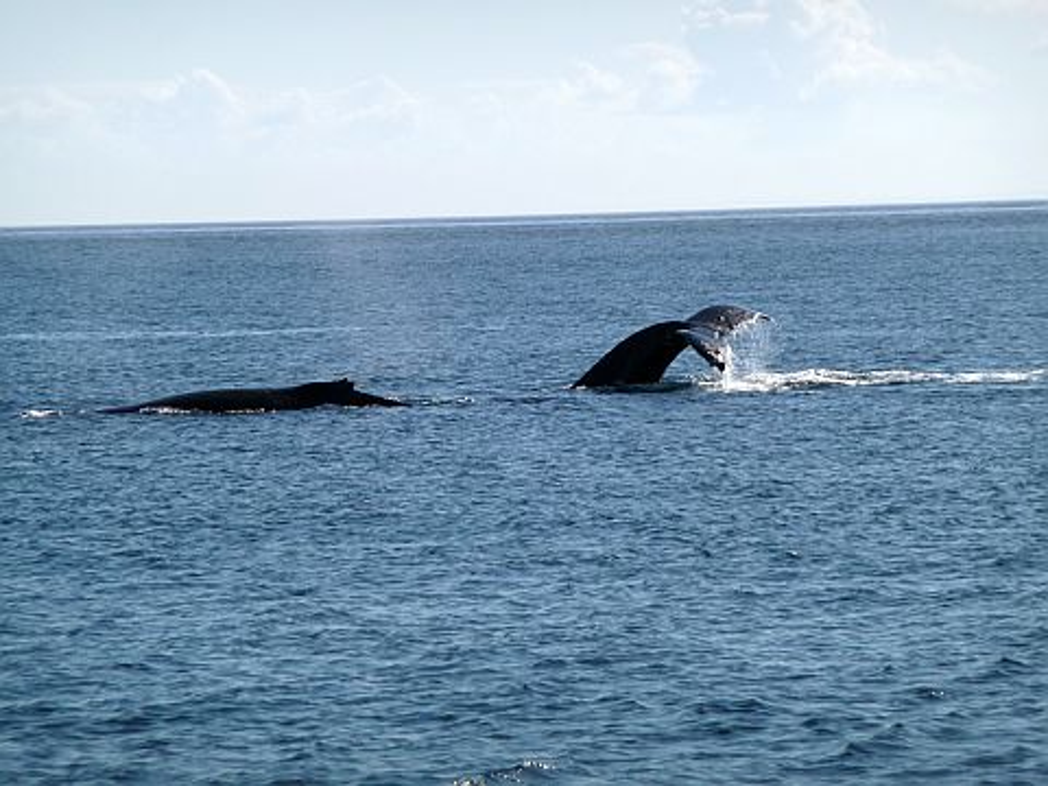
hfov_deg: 7.1
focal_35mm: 280
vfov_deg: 5.3
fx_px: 8477
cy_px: 393
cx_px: 524
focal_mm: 47
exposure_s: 1/1000
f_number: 4.9
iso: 100
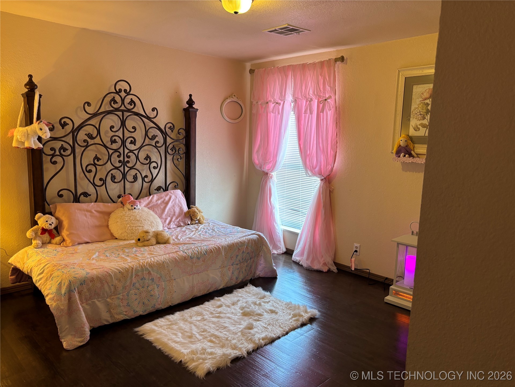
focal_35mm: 26
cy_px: 194
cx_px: 258
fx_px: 387
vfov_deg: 53.1
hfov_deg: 67.3
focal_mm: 5.96
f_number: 1.6
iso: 160
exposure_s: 1/60
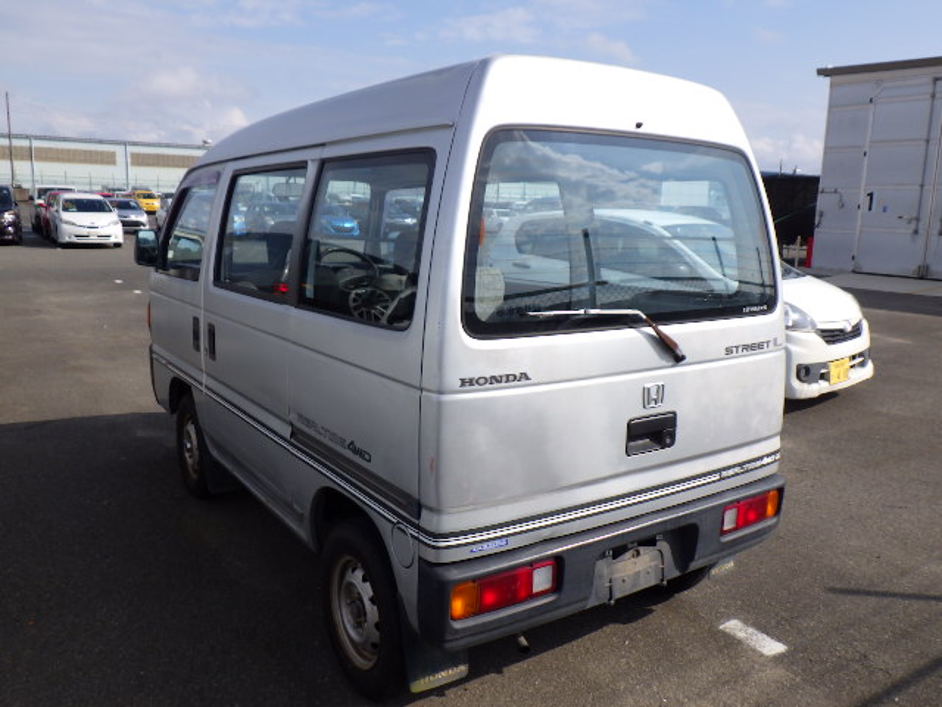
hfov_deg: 63.4
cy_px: 354
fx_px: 762
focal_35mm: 28
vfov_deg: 49.7
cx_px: 471
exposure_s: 1/1250
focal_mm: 5
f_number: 4.2
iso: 125
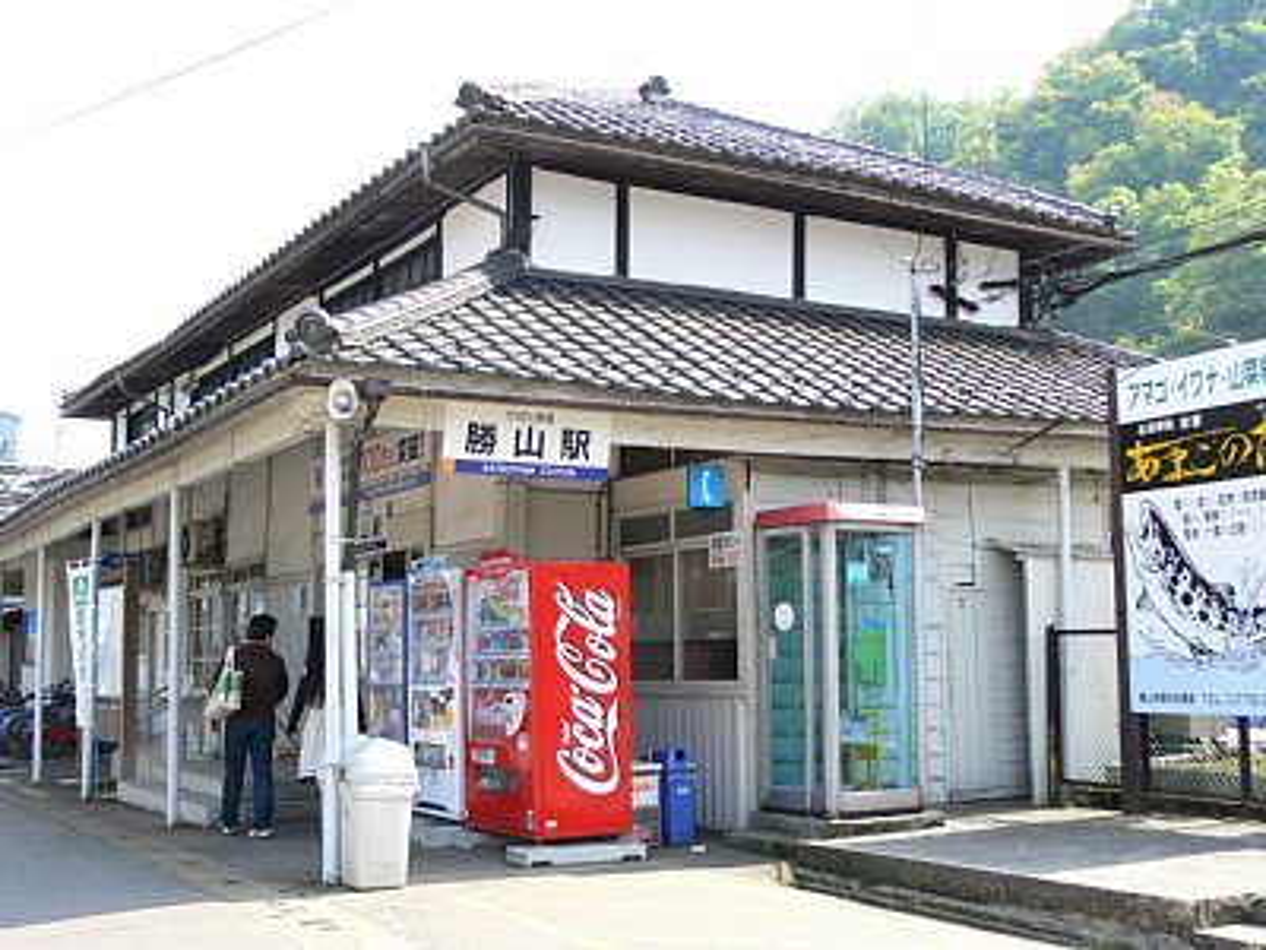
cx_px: 633
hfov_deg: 44.8
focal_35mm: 42
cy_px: 475
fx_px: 1536
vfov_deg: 34.3
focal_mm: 8.9
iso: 100
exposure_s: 1/400
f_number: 2.8
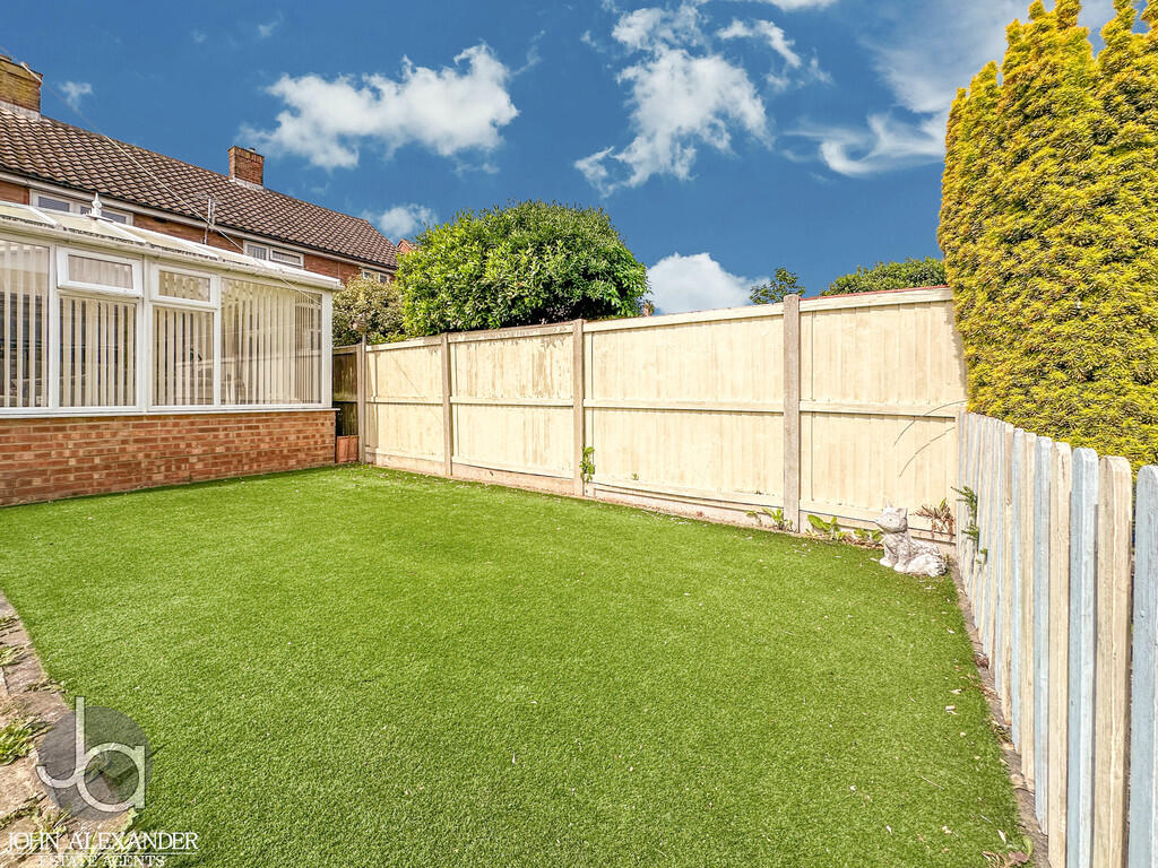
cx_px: 579
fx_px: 468
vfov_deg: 85.7
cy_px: 434
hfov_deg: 102.1
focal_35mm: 14
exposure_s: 1/2500
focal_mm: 2.22
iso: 50
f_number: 2.2
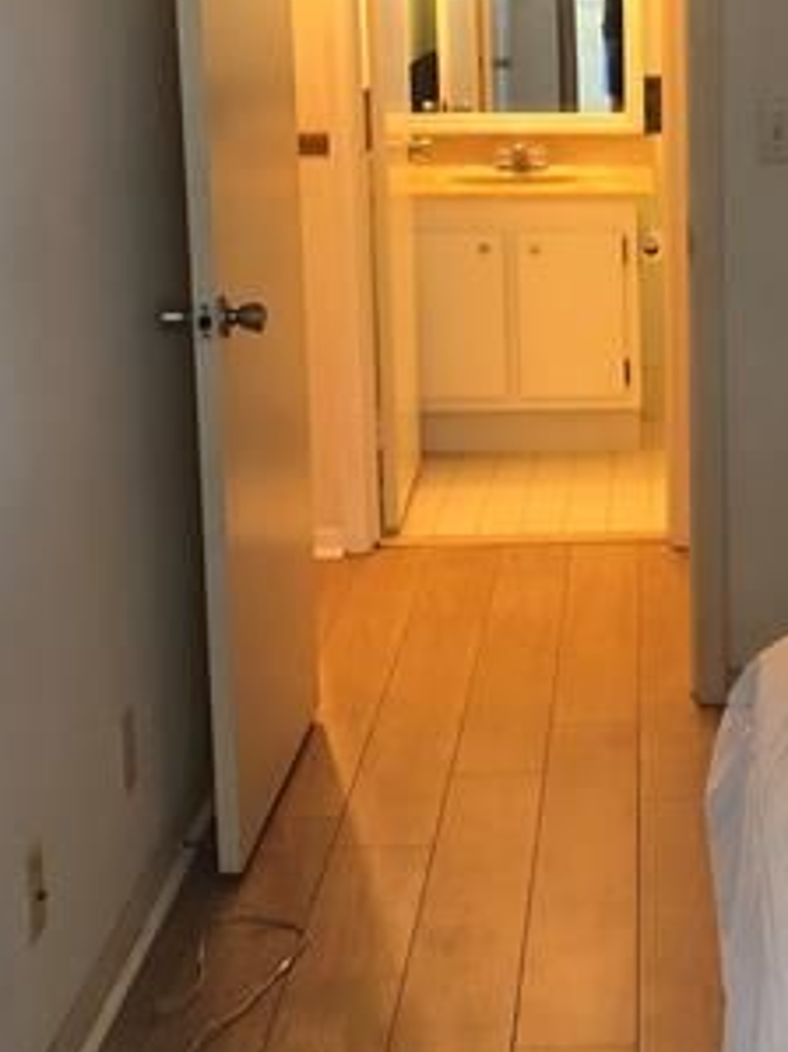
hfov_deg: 20.2
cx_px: 633
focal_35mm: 72
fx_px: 2187
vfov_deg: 26.8
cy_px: 310
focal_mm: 4
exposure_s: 1/15
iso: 64
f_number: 1.8
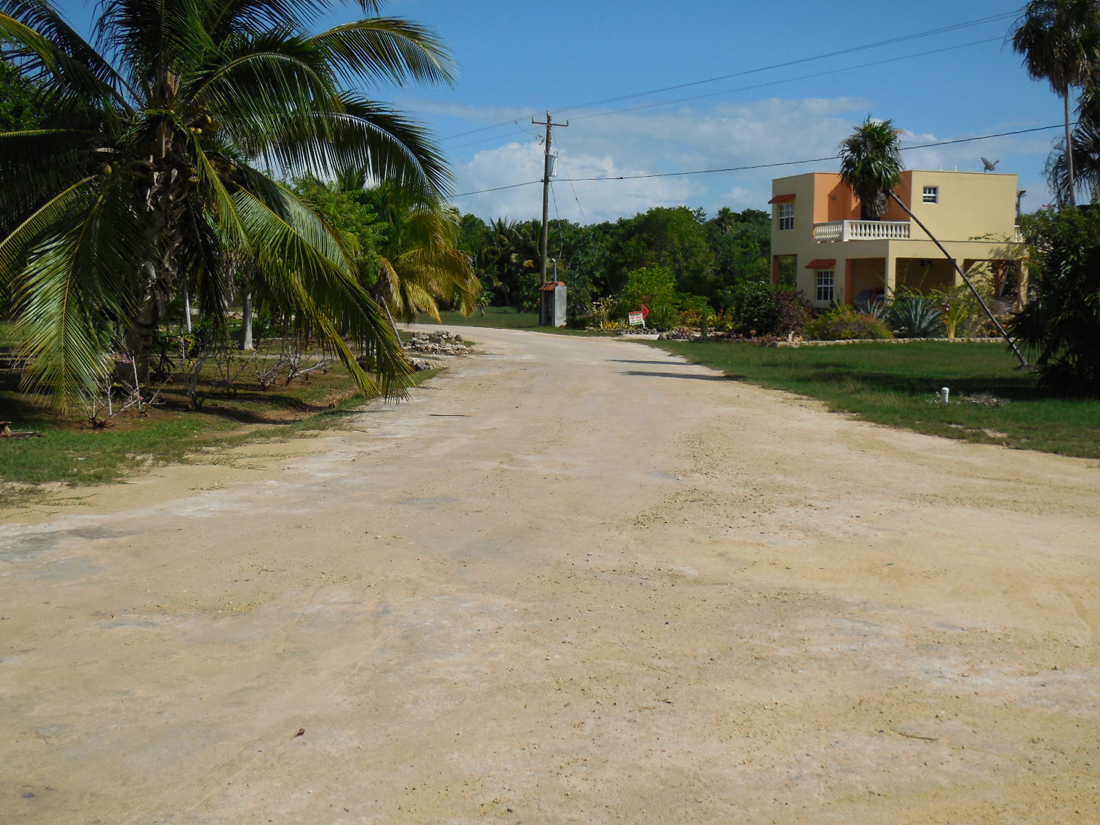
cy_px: 412
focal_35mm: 46
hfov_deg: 41.2
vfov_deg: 31.5
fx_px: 1462
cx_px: 550
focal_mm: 8.2
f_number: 7.5
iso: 125
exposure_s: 1/800
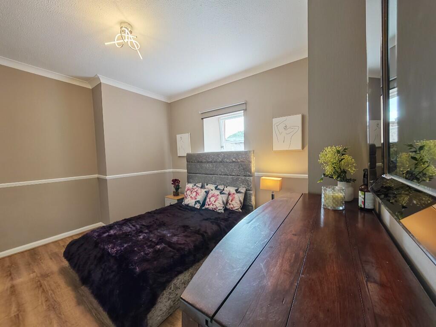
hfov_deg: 110.5
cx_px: 218
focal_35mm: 12
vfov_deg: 94.5
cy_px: 164
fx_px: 151
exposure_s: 1/50
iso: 200
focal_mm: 1.82
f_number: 2
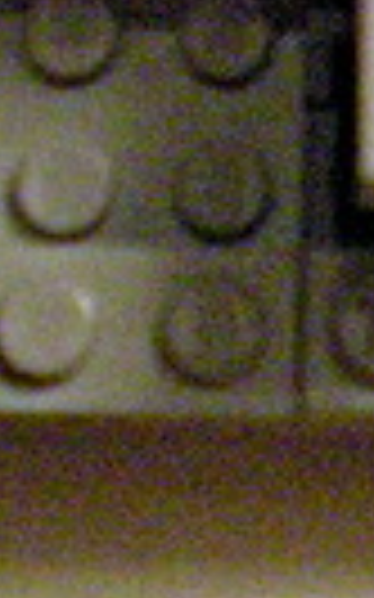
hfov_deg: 6.7
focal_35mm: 194
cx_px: 401
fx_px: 3167
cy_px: -346
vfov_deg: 10.4
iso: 800
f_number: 3.1
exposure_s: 1/45.6
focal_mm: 6.3
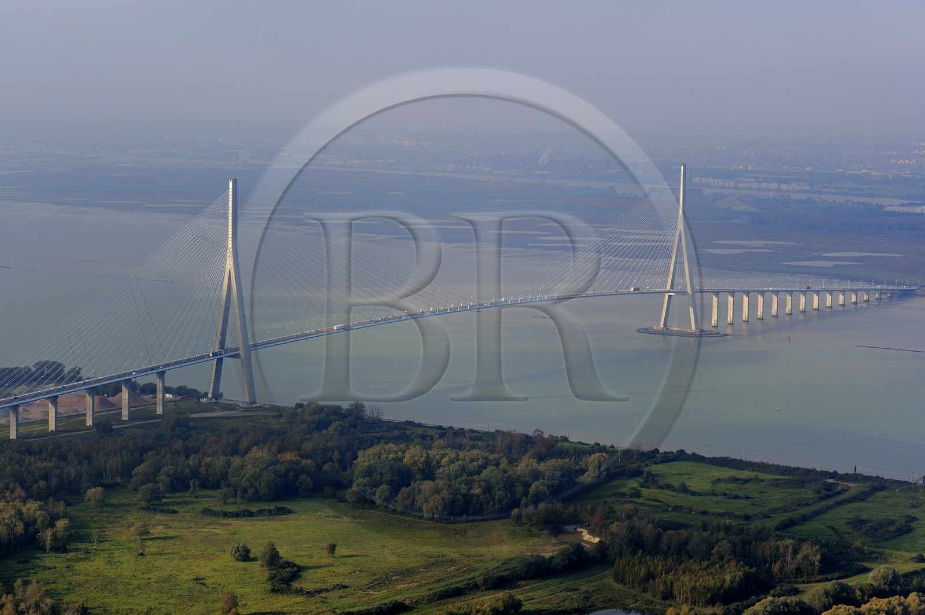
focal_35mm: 82
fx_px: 2105
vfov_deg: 16.6
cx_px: 462
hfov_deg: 24.8
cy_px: 308
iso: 400
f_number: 8
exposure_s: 1/800
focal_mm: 82
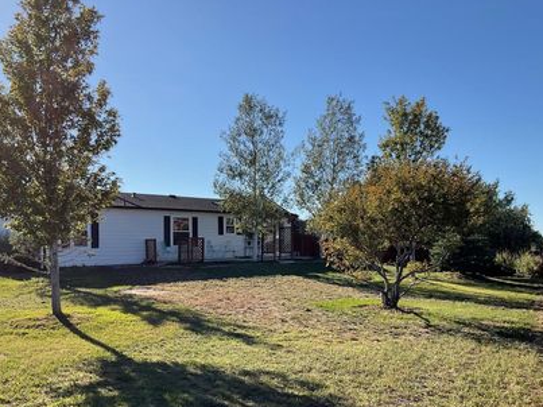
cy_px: 239
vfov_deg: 39.5
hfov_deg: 51.4
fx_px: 565
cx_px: 261
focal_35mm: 36
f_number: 1.8
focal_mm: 3
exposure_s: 1/1577
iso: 16
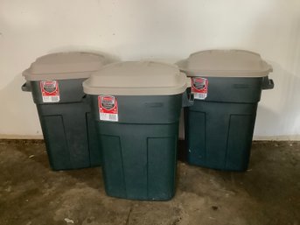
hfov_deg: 58.4
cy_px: 112
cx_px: 150
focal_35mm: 31
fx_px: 269
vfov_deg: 45.4
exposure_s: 1/30
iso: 320
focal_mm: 3.3
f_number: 2.4
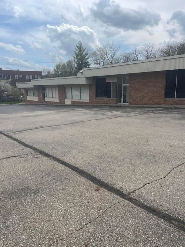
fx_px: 185
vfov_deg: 67.3
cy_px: 124
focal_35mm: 26
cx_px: 92
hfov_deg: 53.0
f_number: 1.6
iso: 32
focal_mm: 4.2
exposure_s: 1/5291
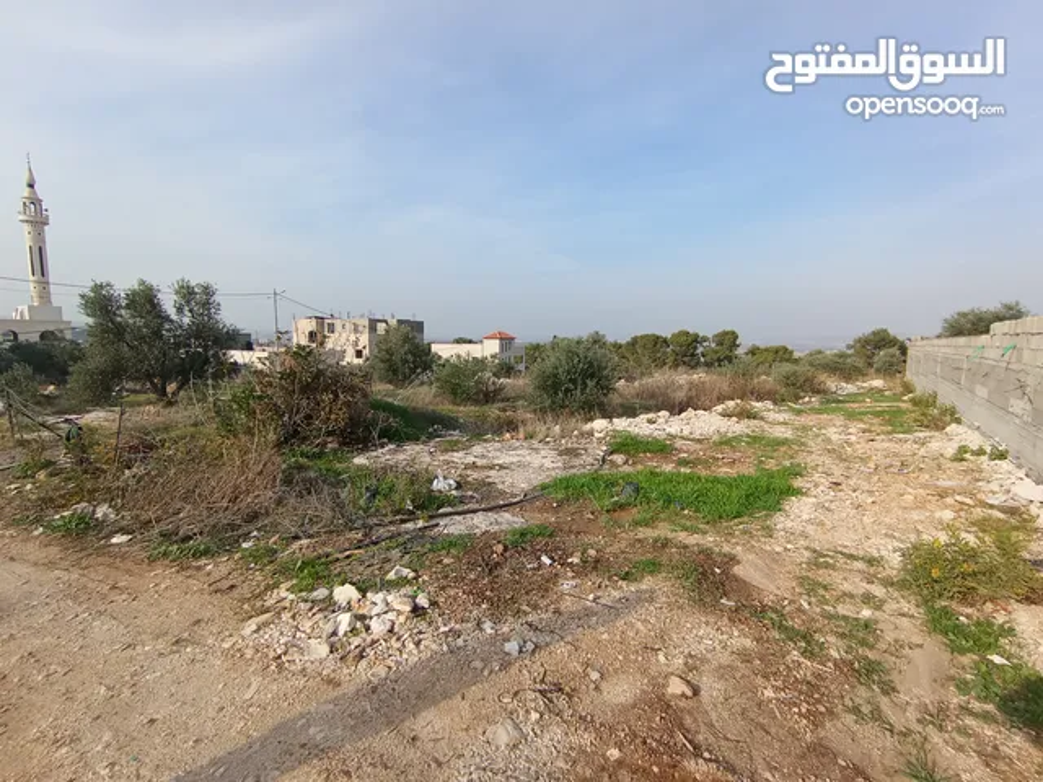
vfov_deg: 78.1
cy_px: 391
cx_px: 522
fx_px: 482
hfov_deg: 94.5
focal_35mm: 16
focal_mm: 1.65
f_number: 2.2
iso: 50
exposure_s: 1/1087
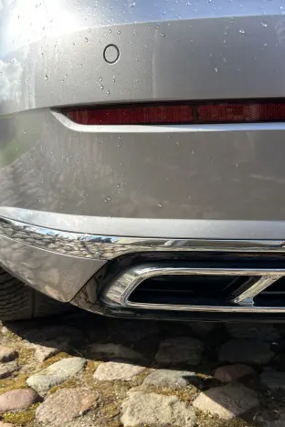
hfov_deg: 35.1
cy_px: 211
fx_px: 439
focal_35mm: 37
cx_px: 216
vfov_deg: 51.9
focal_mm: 5.1
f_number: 1.6
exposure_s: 1/631
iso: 50
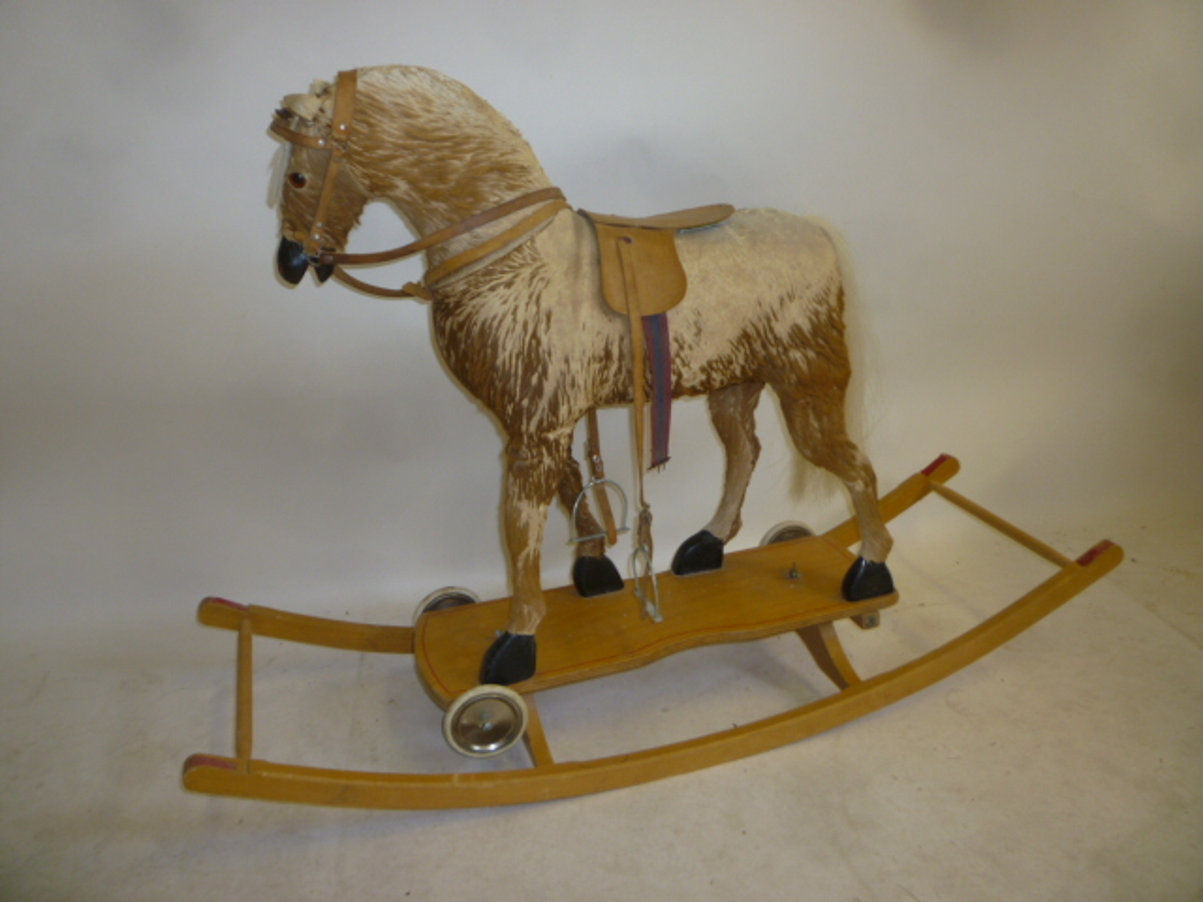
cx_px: 602
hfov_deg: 61.7
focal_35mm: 29
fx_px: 1008
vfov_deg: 48.2
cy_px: 451
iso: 100
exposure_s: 1/30
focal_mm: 5.2
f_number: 3.3
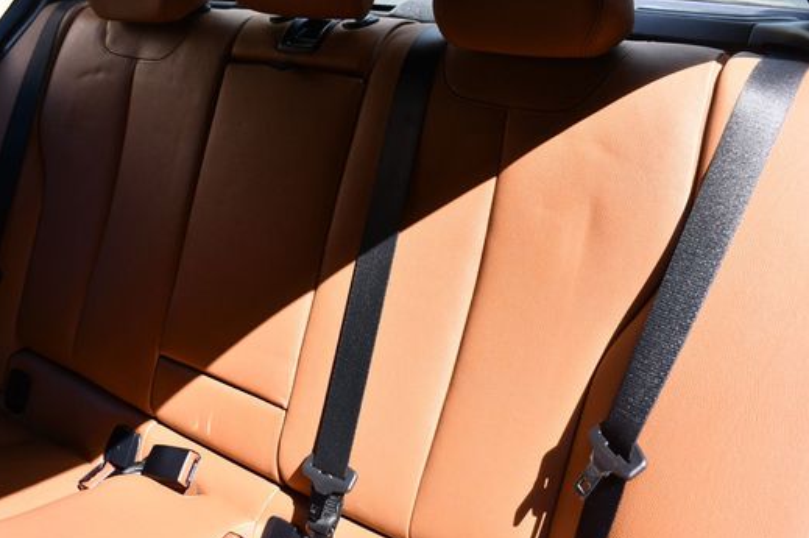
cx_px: 385
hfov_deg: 51.9
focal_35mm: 37
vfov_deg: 35.8
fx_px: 831
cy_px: 229
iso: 200
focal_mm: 20
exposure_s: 1/250
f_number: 5.6
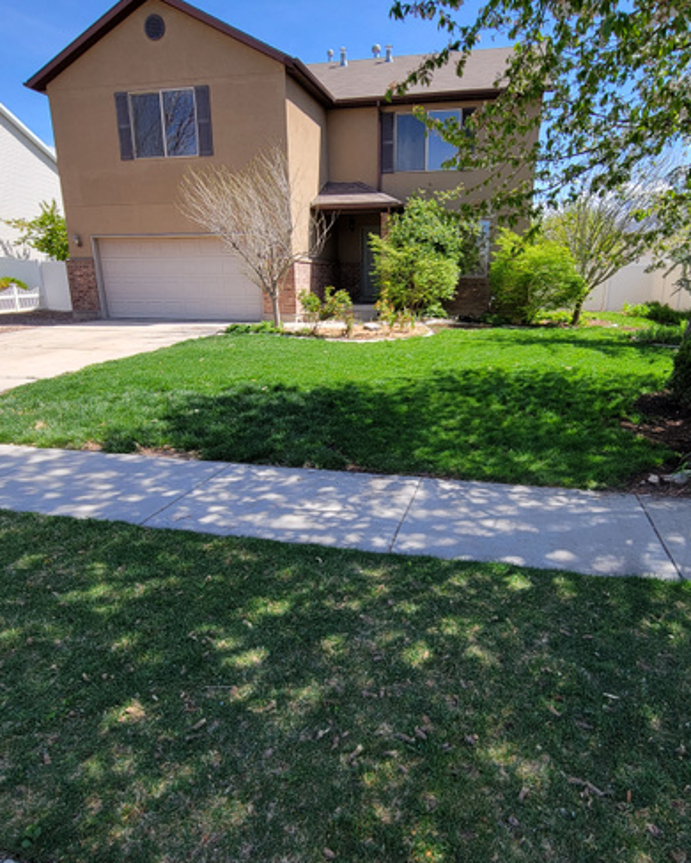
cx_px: 370
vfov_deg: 80.3
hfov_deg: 68.0
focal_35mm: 20
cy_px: 455
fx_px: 511
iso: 50
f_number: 2.2
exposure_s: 1/692
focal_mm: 2.2
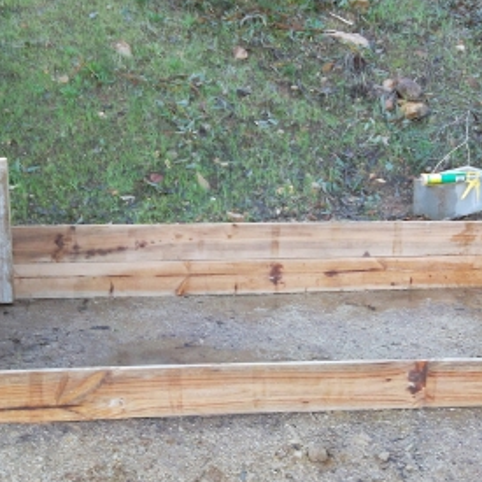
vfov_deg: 32.8
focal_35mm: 52
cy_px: 212
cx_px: 270
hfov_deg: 32.8
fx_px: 819
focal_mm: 4.9
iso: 114
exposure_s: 1/45
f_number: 3.5
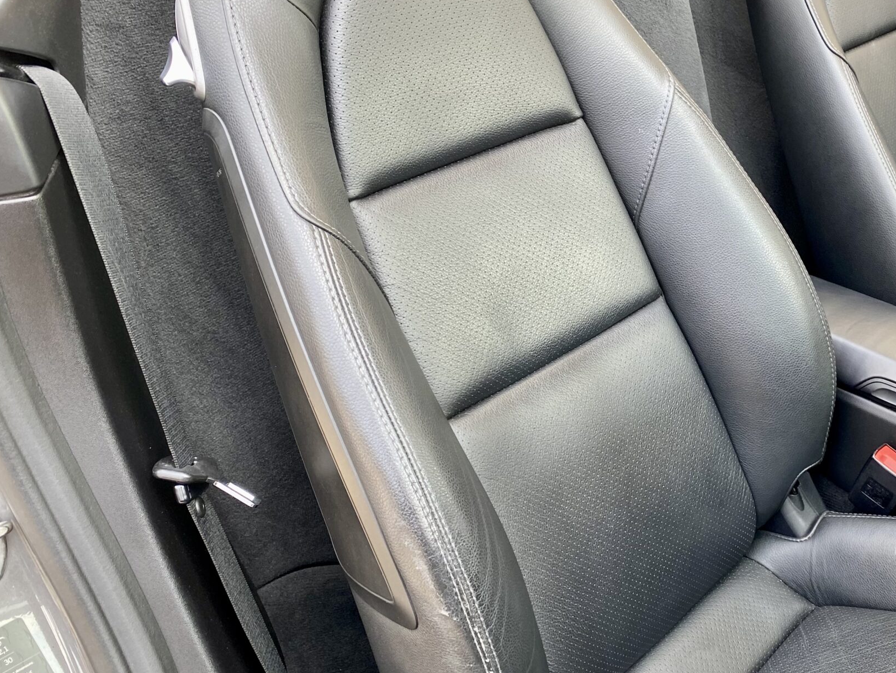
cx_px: 704
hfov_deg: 43.8
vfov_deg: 35.1
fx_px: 1061
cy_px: 356
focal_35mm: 41
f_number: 1.8
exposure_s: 1/122
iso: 80
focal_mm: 4.25
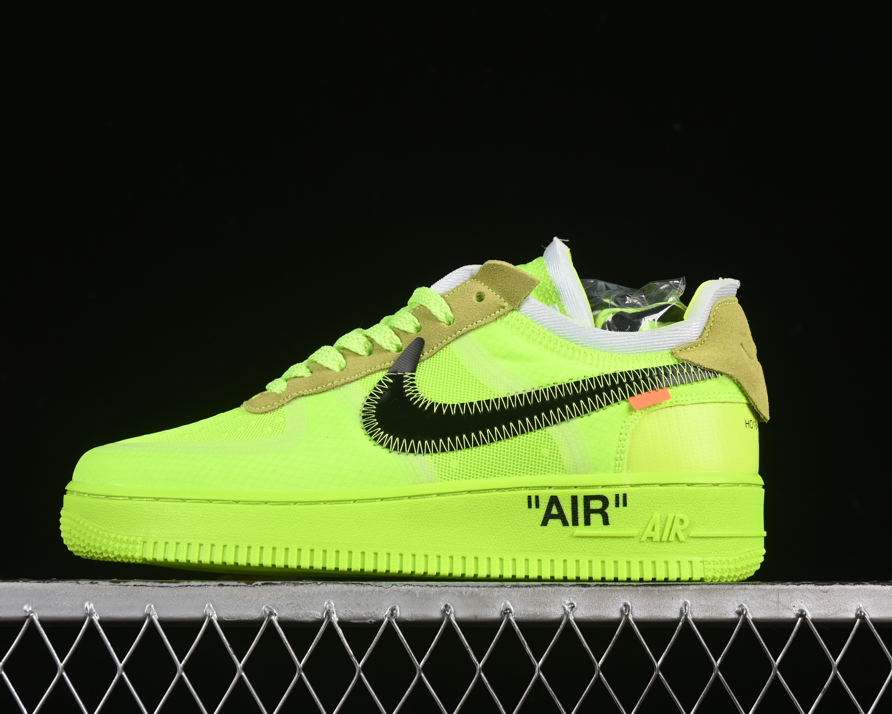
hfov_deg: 22.5
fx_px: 2244
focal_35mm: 85
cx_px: 425
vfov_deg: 18.1
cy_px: 359
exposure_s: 1/80
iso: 160
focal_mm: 50
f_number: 8
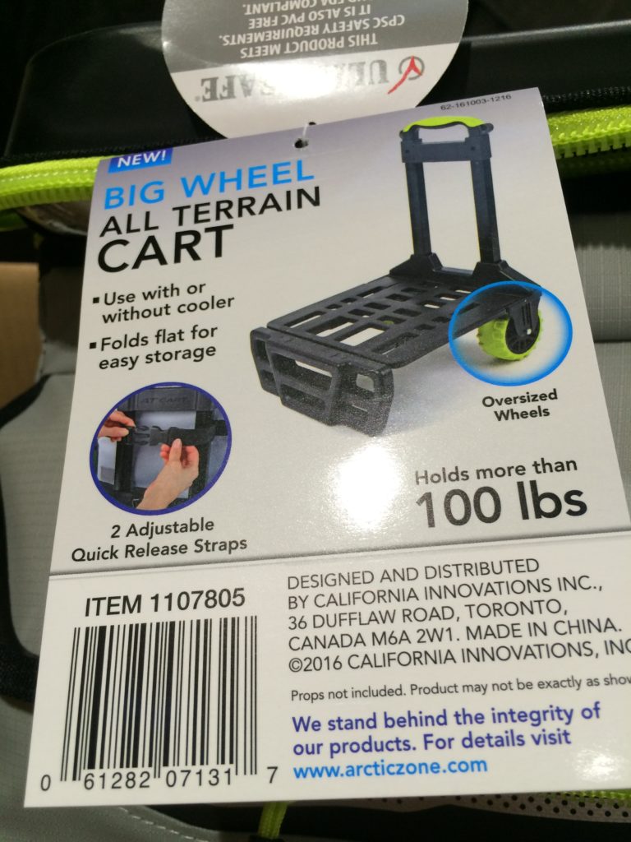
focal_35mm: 29
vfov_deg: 61.7
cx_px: 316
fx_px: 705
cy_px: 421
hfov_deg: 48.2
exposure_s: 1/30
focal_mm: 4.15
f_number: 2.2
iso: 64
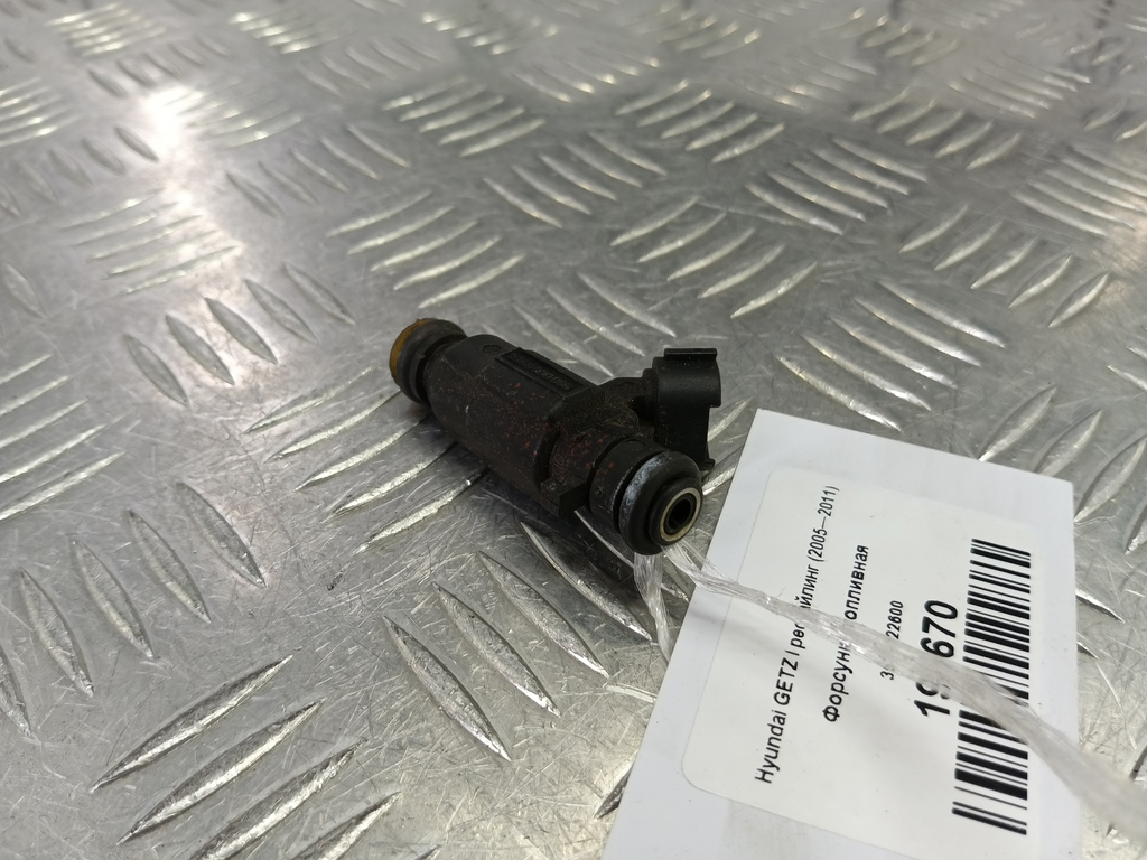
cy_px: 430
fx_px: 762
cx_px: 574
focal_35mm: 23
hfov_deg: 73.9
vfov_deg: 58.9
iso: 118
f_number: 1.6
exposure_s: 1/50
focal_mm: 4.11
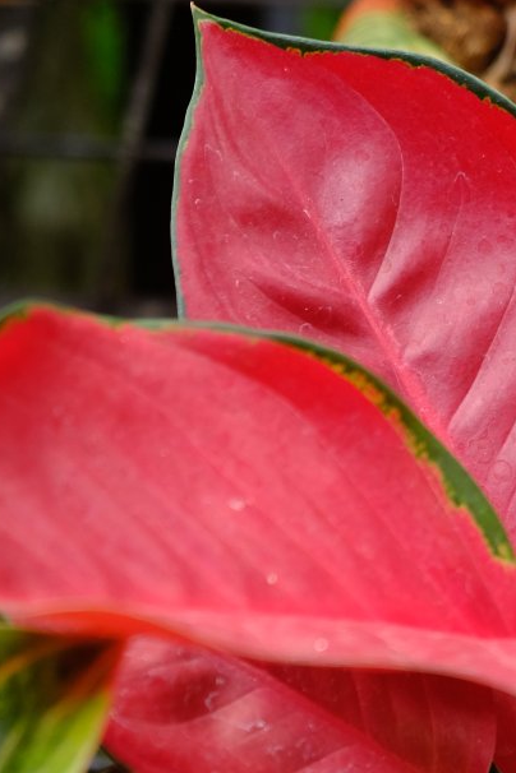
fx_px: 4708
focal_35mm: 219
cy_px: 895
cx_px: 626
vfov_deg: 9.3
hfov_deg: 6.2
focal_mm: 55
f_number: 4
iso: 320
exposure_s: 1/110
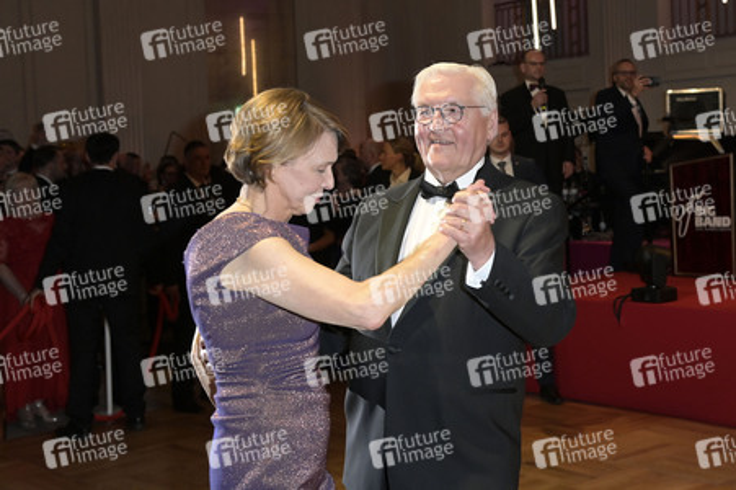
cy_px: 245
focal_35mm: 46
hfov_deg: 42.8
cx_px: 368
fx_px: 940
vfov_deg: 29.2
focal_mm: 46
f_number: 5
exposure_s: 1/250
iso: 3200
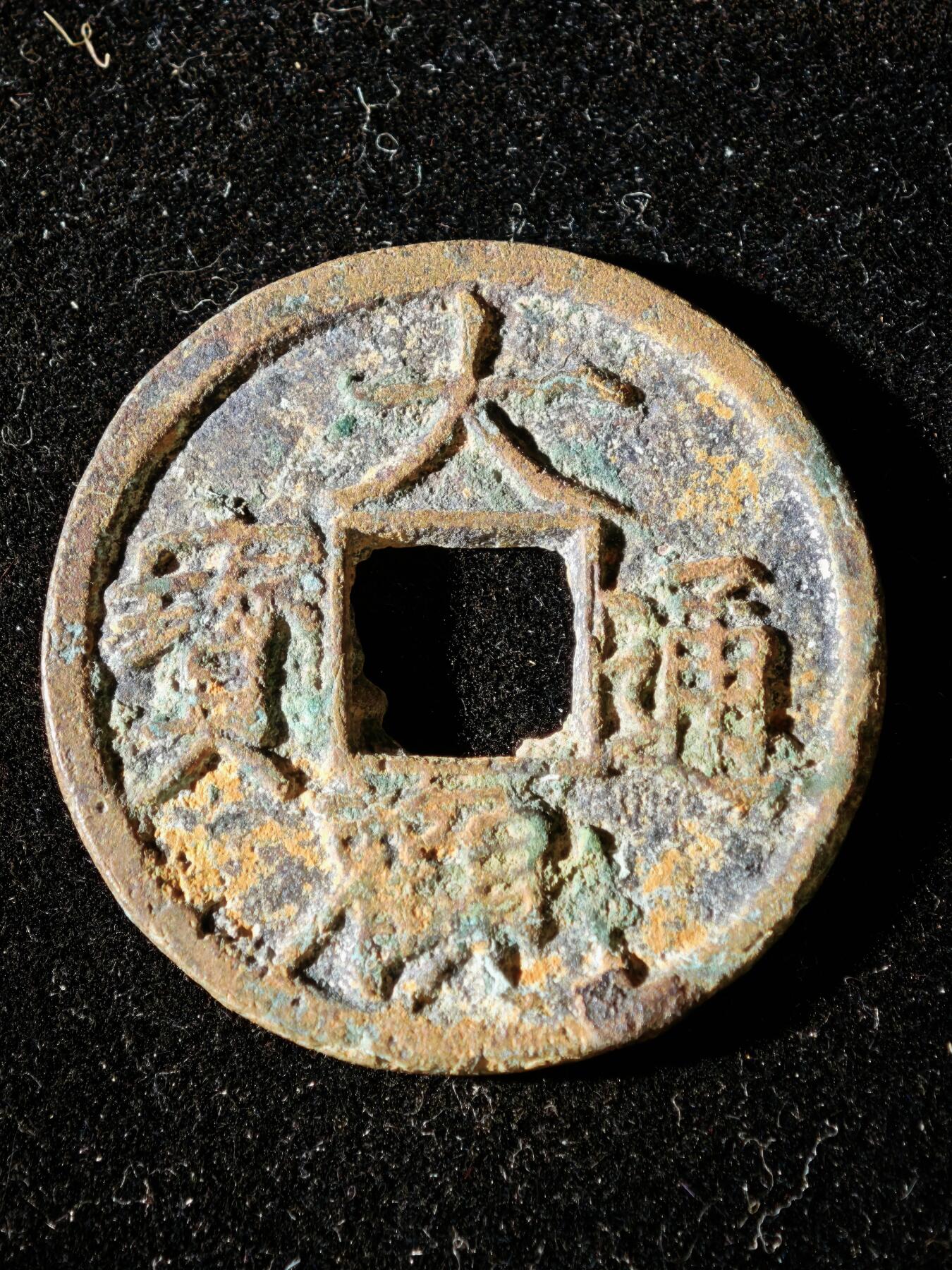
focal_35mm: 107
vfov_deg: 18.4
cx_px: 476
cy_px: 635
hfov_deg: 13.8
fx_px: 3924
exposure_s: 1/120
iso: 500
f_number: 2
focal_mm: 9
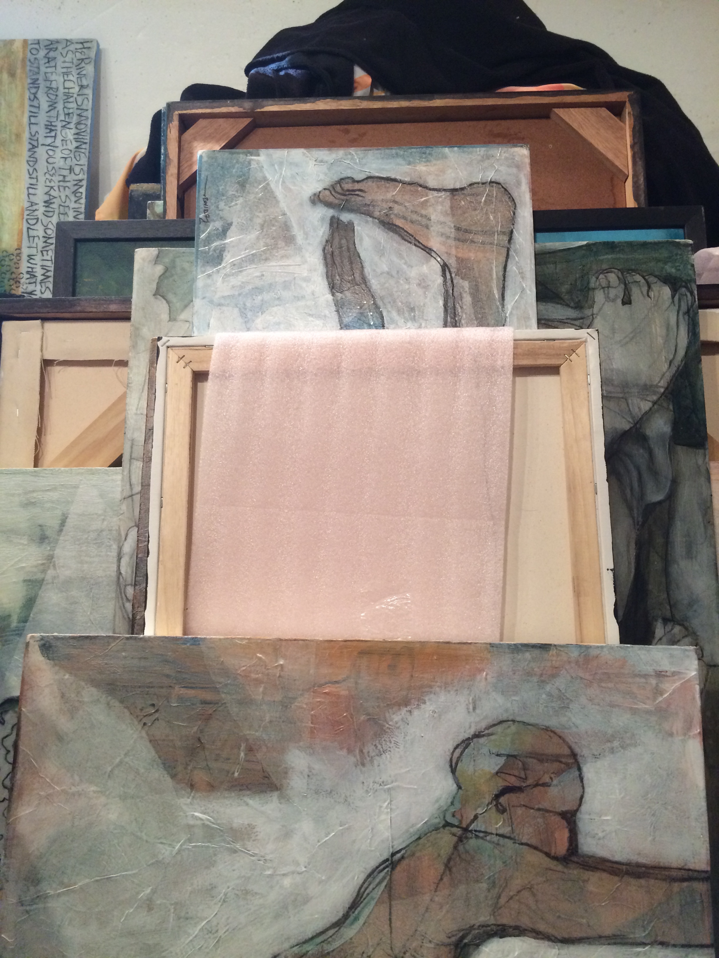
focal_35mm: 29
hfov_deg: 48.2
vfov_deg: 61.7
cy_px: 479
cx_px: 360
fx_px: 803
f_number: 2.2
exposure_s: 1/30
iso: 160
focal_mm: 4.15
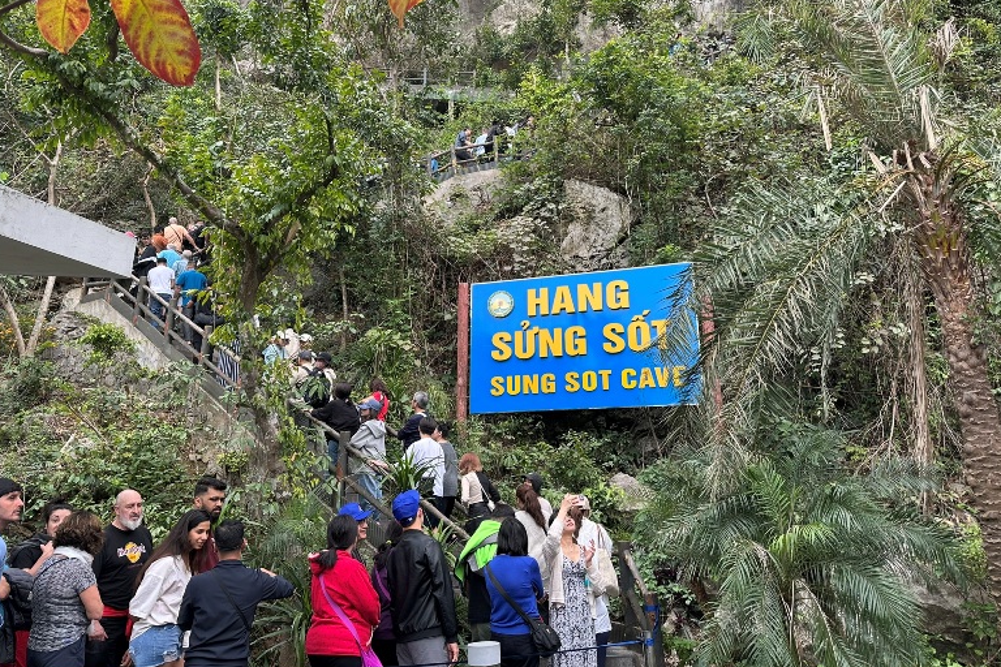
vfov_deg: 49.5
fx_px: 723
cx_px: 512
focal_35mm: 26
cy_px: 300
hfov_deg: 69.4
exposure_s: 1/251
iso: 80
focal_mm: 6.86
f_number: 1.78
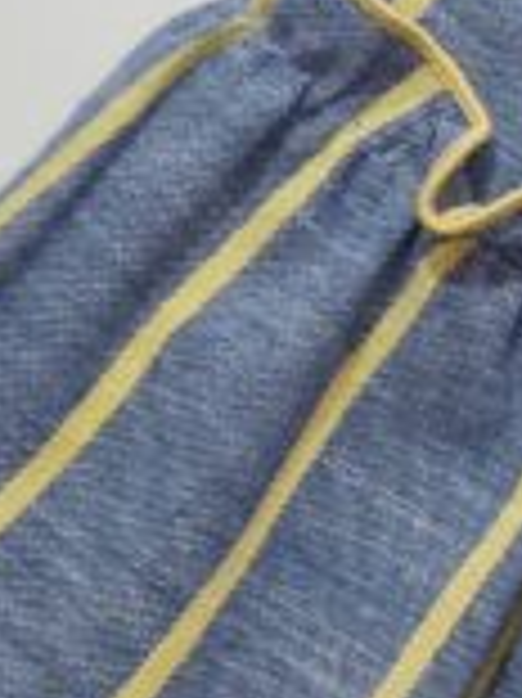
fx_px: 3161
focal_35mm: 157
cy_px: 745
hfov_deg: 8.5
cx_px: 1314
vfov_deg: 12.4
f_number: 1.8
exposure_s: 1/385
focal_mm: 5.4
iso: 50
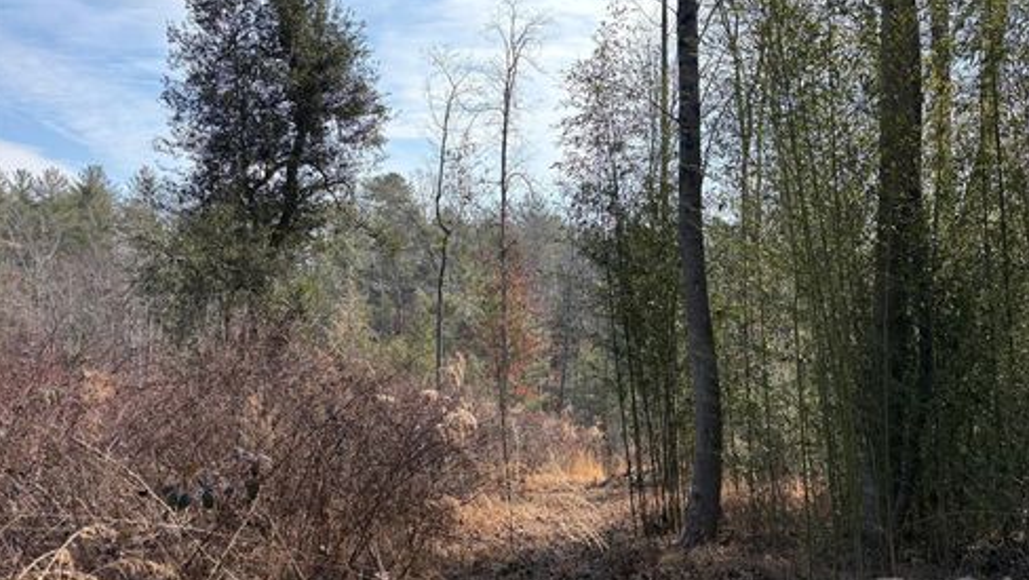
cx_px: 514
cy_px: 284
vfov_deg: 40.2
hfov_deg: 66.0
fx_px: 792
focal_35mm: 29
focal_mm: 5.96
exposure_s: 1/2283
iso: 64
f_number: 1.6
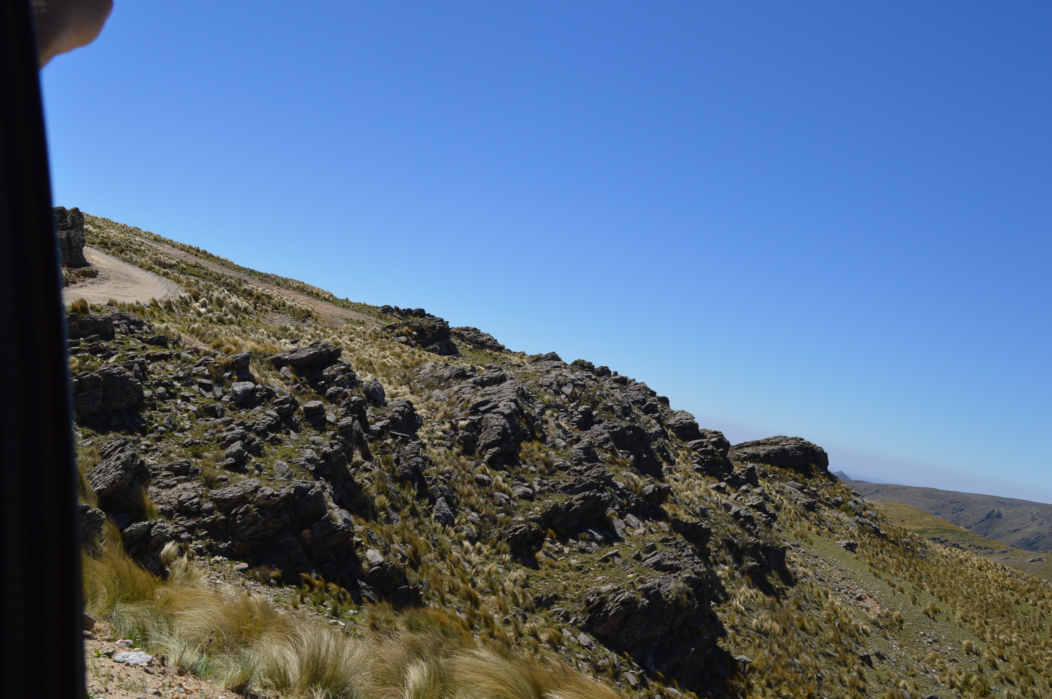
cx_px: 526
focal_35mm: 36
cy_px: 350
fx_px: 1051
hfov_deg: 53.2
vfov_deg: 36.8
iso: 100
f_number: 9
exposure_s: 1/320
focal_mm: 24
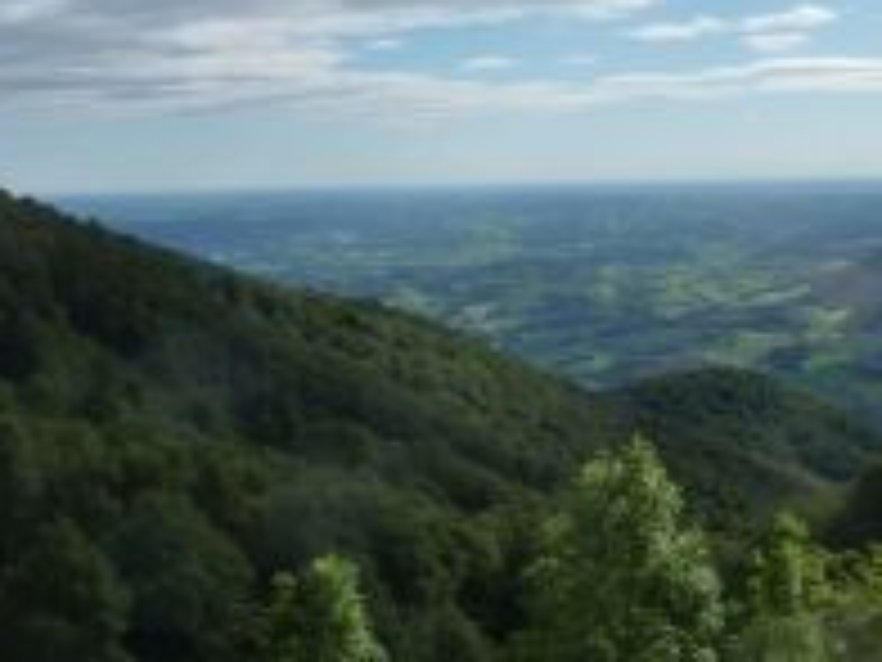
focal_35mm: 51
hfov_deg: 37.2
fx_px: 1299
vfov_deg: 28.1
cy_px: 149
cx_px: 558
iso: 125
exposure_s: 1/500
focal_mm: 4.1
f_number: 5.6
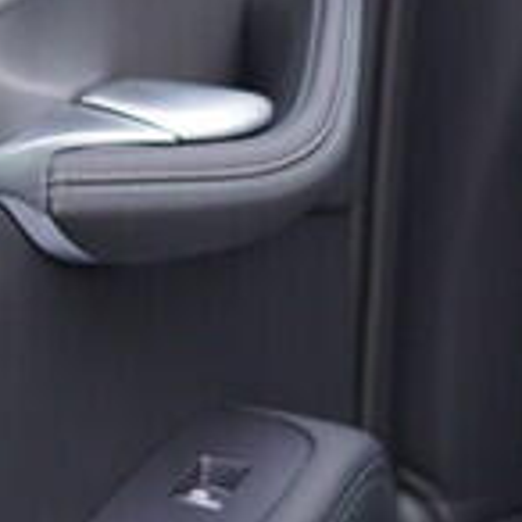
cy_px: 173
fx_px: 3668
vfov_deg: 8.1
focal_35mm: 215
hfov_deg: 8.1
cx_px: 568
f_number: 2.8
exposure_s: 1/40
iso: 200
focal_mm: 24
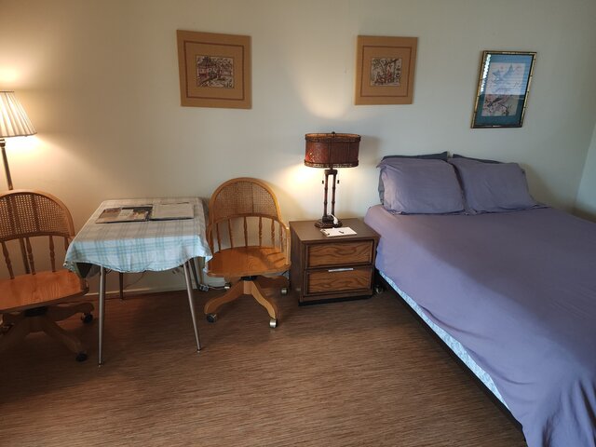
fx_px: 396
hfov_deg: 73.9
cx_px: 298
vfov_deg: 58.9
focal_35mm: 23
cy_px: 224
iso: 160
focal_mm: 6.4
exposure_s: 1/60
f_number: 1.8
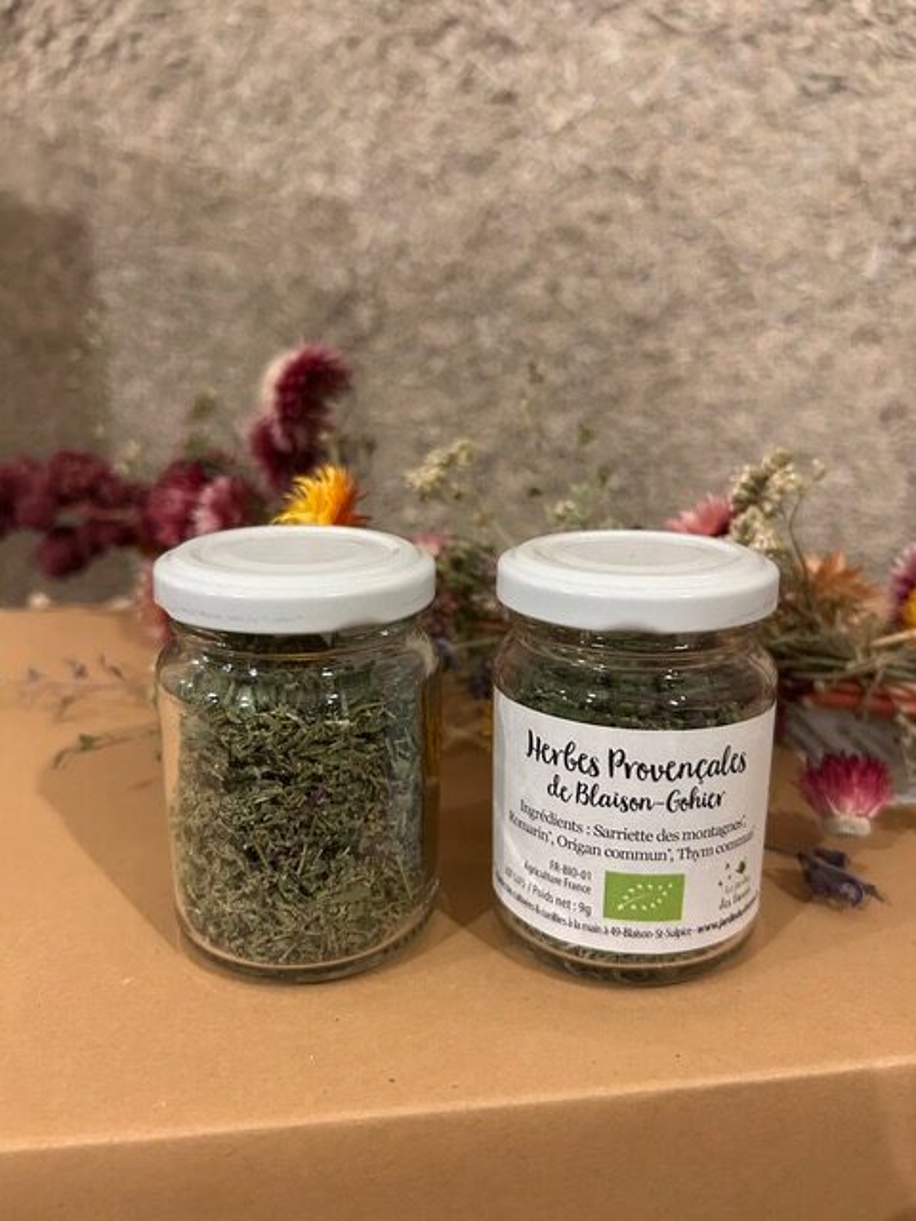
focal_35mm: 26
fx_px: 917
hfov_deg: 53.1
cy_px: 610
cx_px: 458
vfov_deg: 67.3
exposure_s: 1/60
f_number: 1.5
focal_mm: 5.7
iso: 400
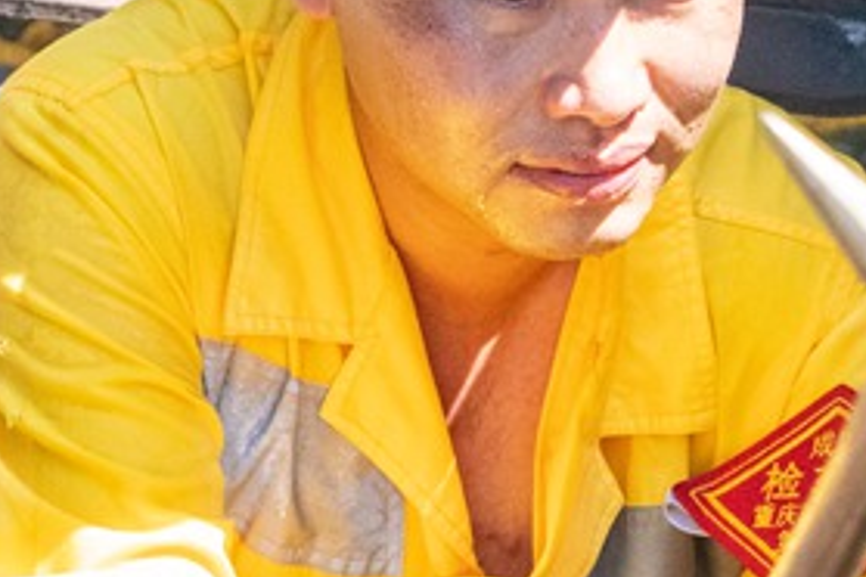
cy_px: 257
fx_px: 3632
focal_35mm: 151
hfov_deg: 13.6
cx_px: 528
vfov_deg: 9.1
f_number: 5
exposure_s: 1/8000
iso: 8000
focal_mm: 49
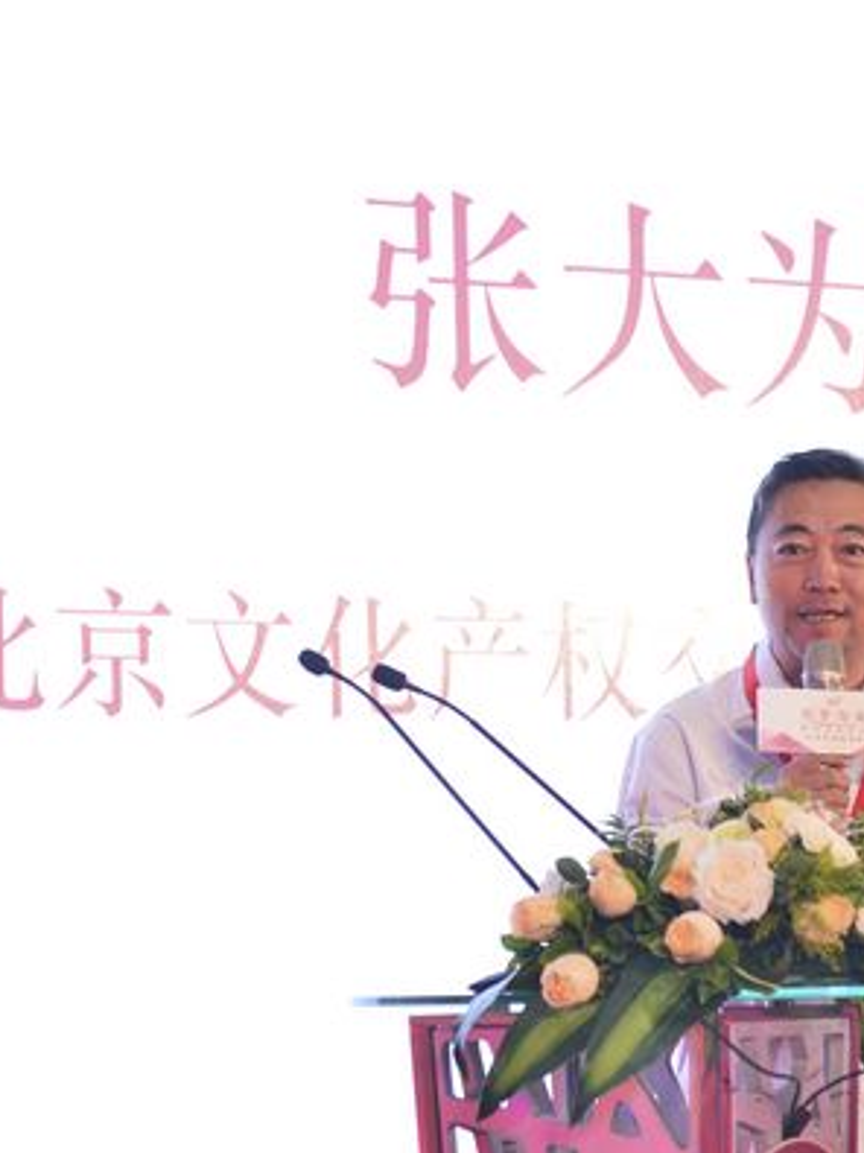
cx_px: 575
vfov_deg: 12.9
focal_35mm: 153
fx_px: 5095
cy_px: 576
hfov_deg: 9.7
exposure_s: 1/80
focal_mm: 70
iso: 400
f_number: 4
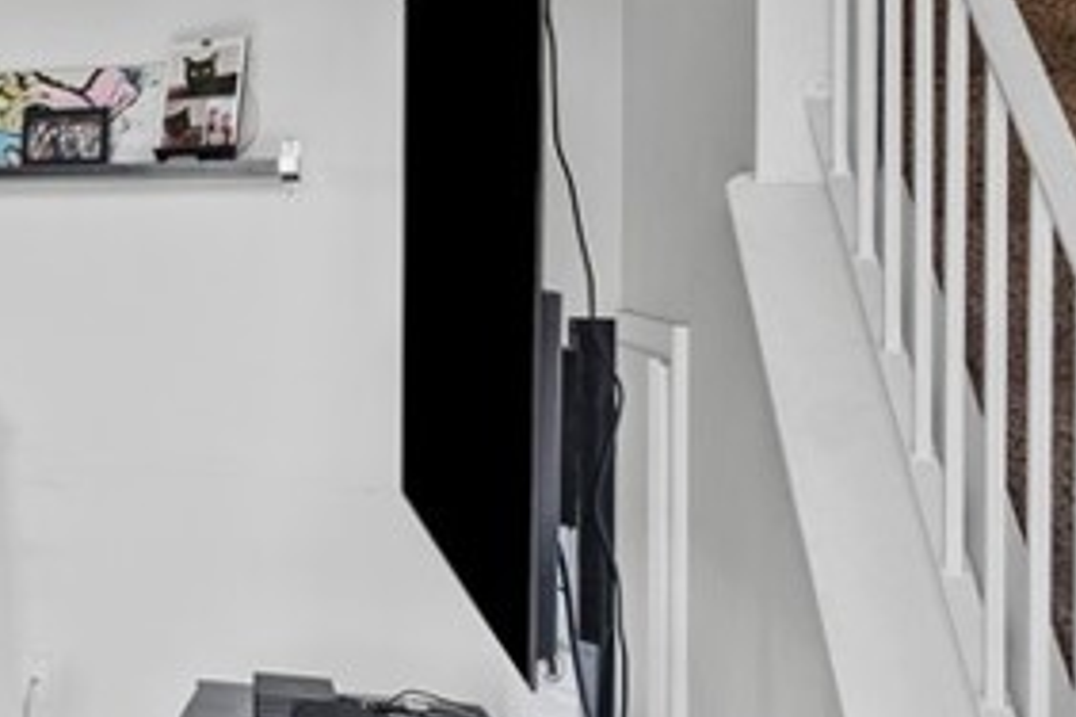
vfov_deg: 23.3
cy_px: 284
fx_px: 1733
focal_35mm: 58
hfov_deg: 24.7
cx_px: -618
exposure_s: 1/3
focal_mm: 16
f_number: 6.3
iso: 250
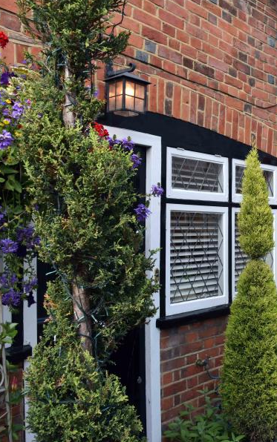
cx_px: 311
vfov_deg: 47.2
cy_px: 221
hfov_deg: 27.7
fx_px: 507
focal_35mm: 42
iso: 640
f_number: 5.6
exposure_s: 1/320
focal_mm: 24
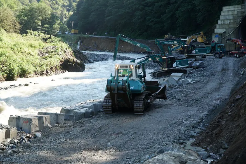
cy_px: 82
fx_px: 348
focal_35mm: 51
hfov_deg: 38.9
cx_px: 123
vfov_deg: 26.5
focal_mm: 34
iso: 100
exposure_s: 1/80
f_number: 5
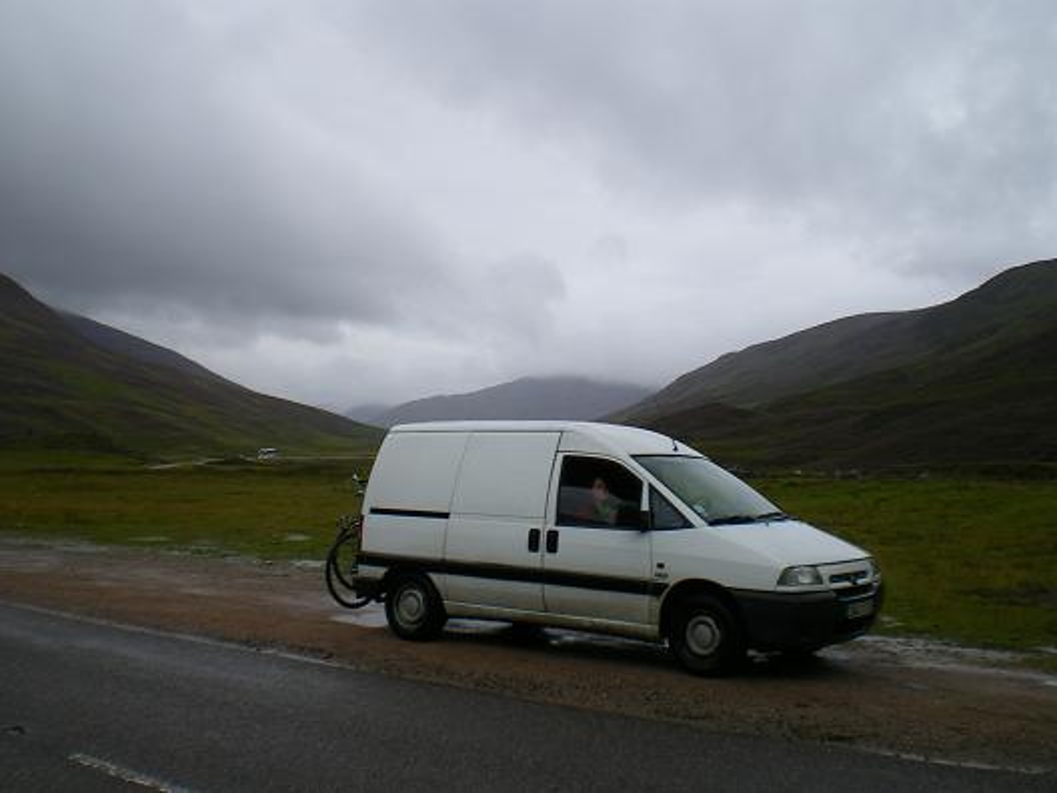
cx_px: 528
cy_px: 396
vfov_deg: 37.7
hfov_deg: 49.0
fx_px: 1160
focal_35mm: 38
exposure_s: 1/250
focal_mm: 6.3
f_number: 4.6
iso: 64
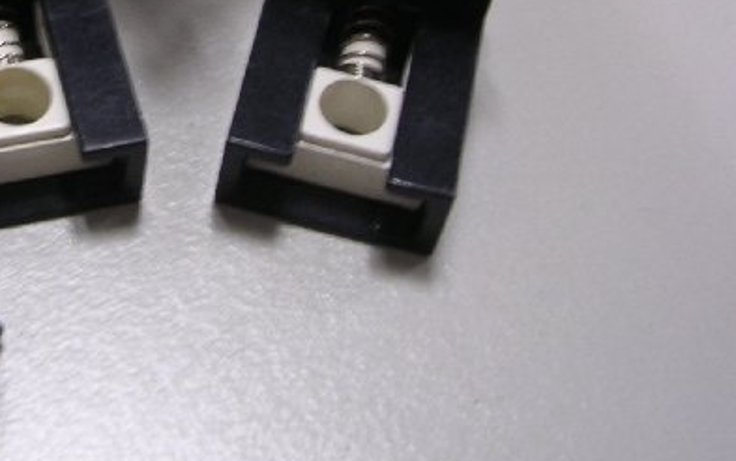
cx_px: 67
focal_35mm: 82
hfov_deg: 24.5
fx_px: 1645
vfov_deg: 15.6
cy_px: -32
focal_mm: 5.8
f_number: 2.8
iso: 100
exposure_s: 1/4.9
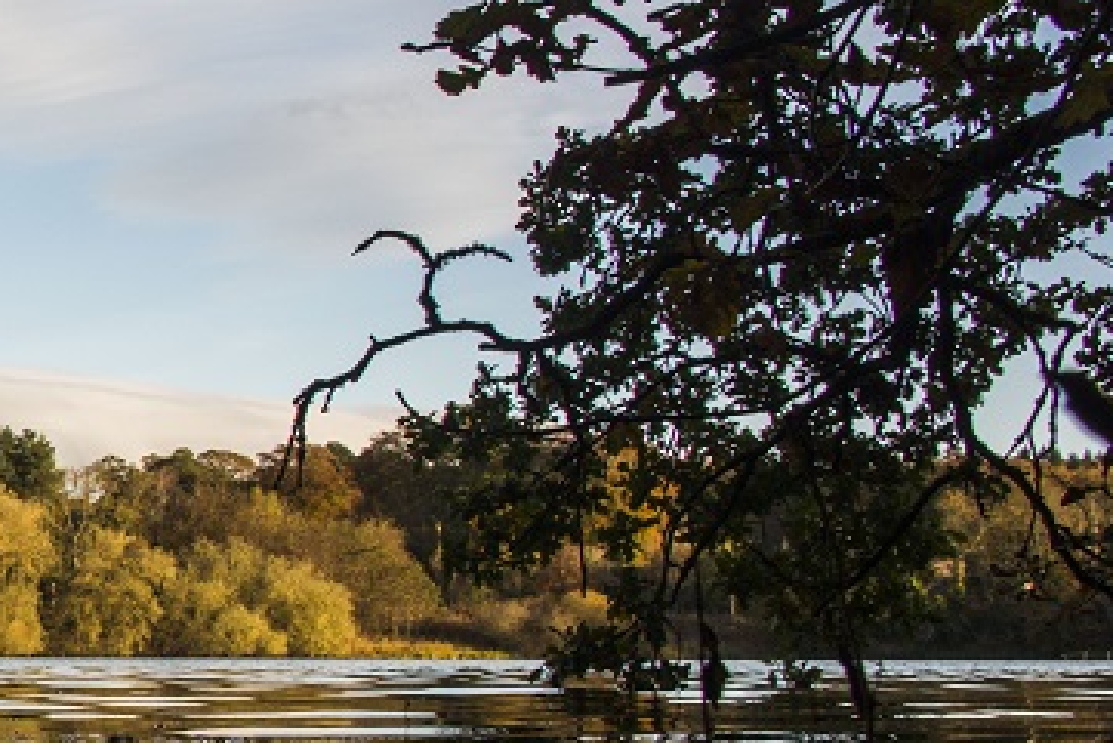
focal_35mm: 93
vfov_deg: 14.7
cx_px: -527
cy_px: 466
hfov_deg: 19.3
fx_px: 2876
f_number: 11
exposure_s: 1/80
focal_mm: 28
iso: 400
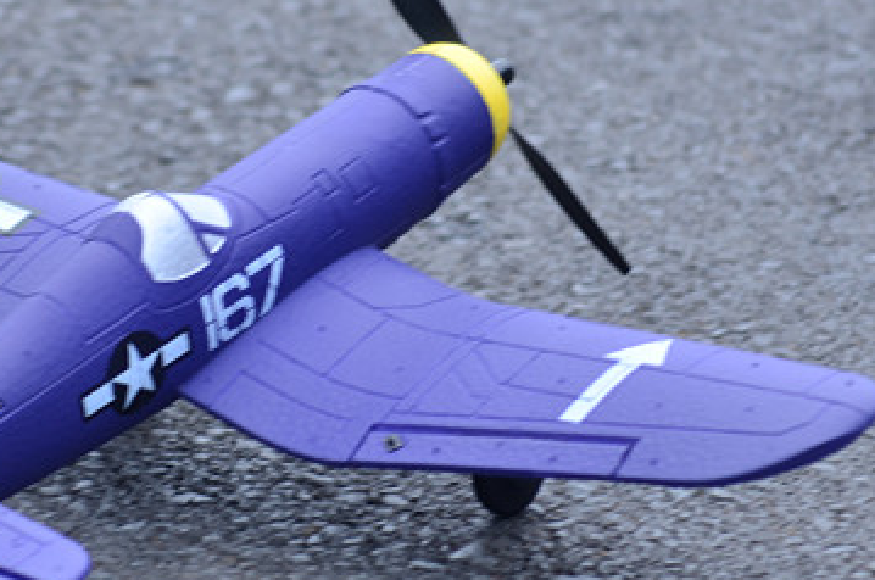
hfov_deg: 9.5
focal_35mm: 217
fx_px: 5268
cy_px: 284
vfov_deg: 6.3
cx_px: 217
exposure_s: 1/50
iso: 100
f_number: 5.6
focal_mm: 65
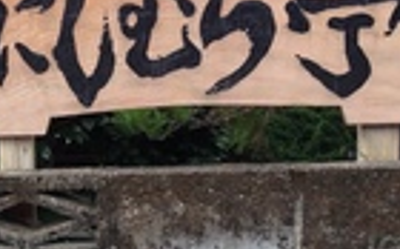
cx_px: -17
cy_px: 223
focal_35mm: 100
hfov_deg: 20.1
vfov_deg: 12.9
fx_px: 1088
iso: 50
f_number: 2.4
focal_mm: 4.12
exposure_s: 1/401
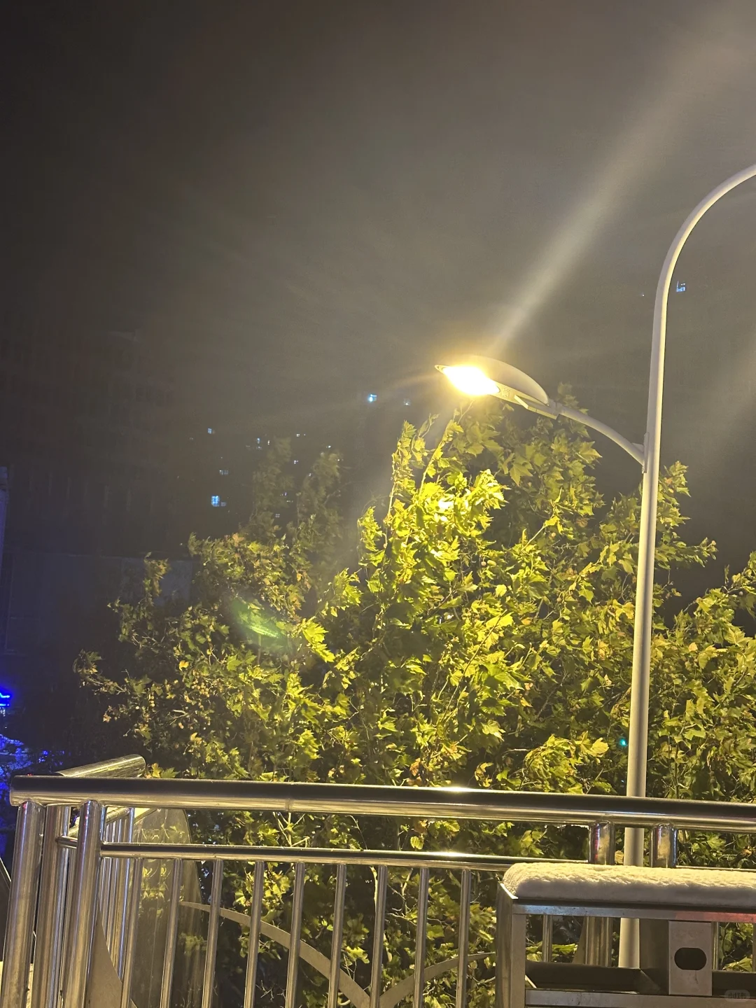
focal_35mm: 48
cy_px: 504
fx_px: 1398
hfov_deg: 30.3
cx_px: 378
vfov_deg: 39.7
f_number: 1.78
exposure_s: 1/33
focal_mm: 6.86
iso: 250
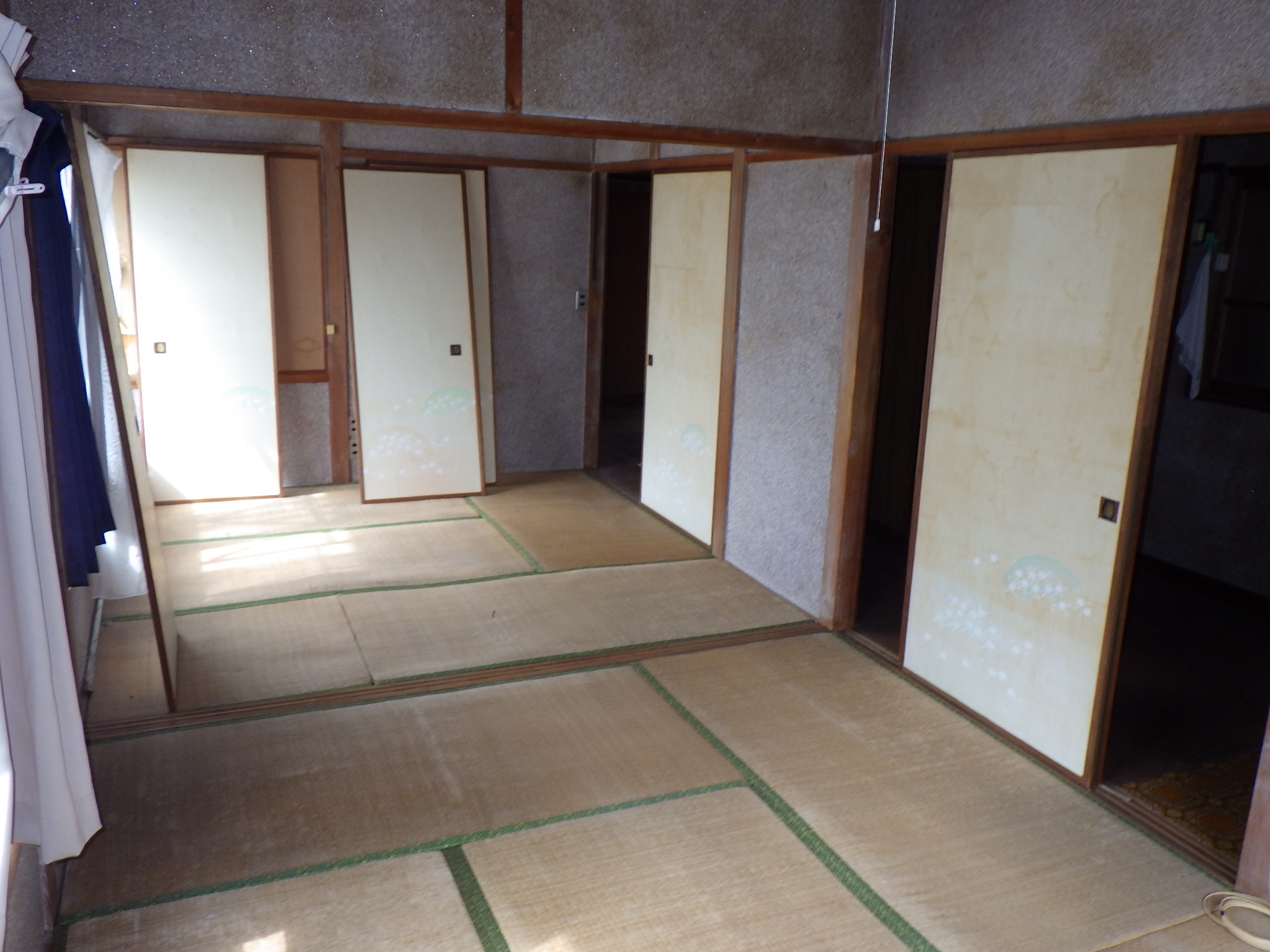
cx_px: 635
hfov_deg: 63.4
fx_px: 1027
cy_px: 476
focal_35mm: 28
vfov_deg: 49.7
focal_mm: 5
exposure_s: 1/45
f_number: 3.5
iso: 160
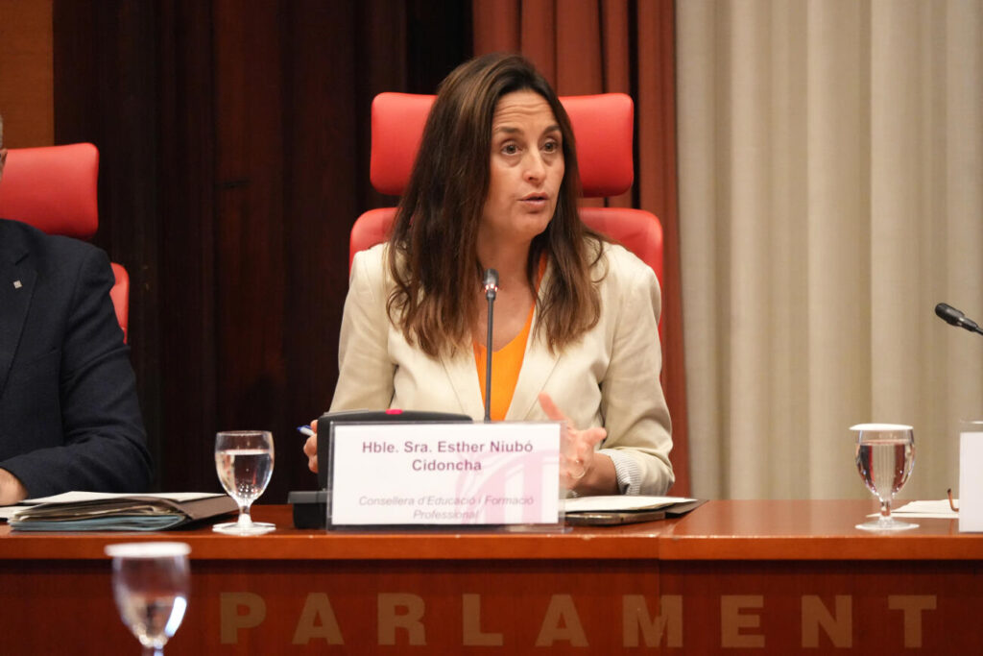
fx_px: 5462
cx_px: 492
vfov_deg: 6.9
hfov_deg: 10.3
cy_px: 328
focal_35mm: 200
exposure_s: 1/125
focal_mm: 200
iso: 10000
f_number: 4
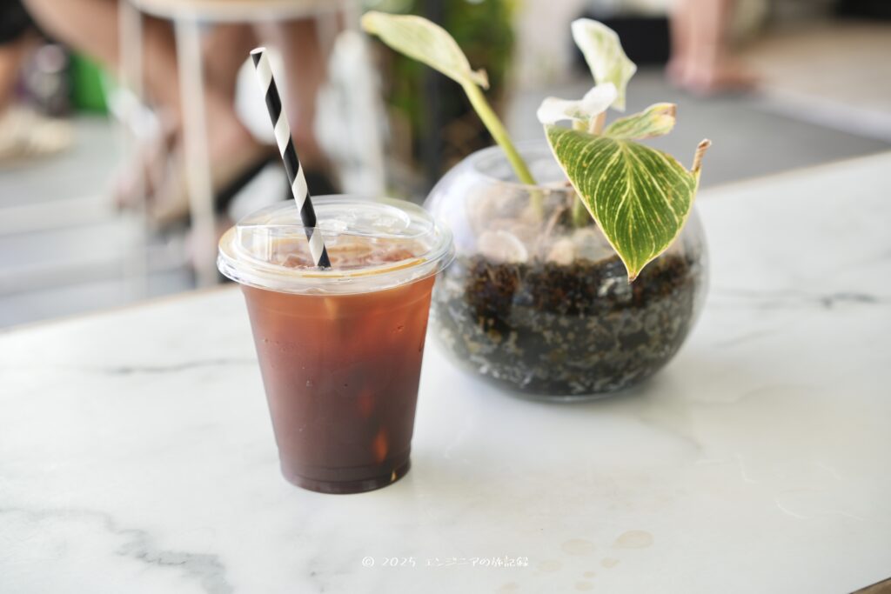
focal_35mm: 55
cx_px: 446
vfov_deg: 24.6
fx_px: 1361
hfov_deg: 36.2
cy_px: 297
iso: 100
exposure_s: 1/50
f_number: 4
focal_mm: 55
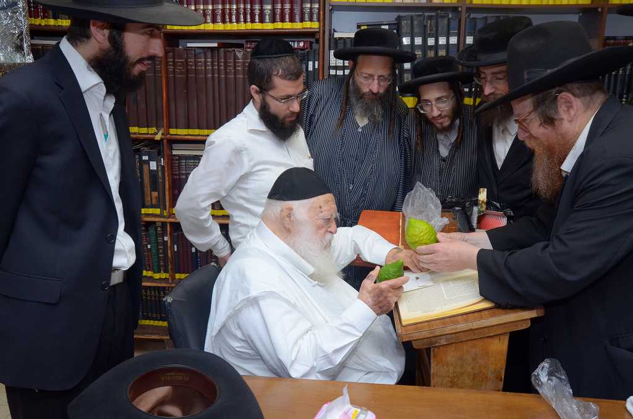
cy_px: 210
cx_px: 316
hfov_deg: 57.3
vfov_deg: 39.8
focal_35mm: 33
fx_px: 579
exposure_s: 1/160
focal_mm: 22
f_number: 9
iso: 800
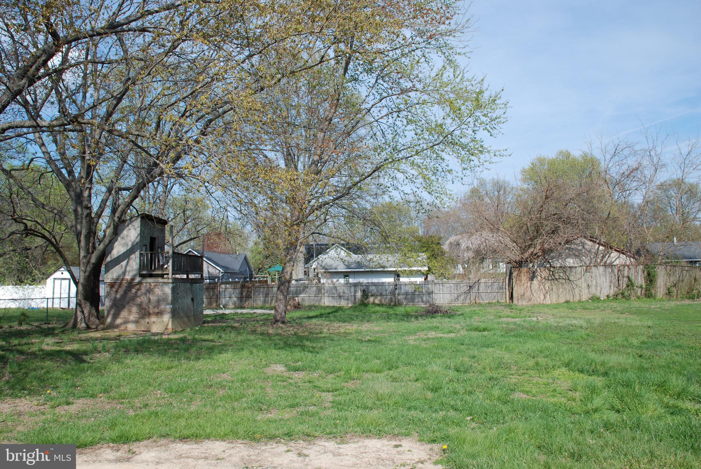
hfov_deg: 61.9
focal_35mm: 30
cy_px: 234
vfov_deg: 43.7
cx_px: 350
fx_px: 585
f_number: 8
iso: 100
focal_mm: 20
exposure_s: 1/250
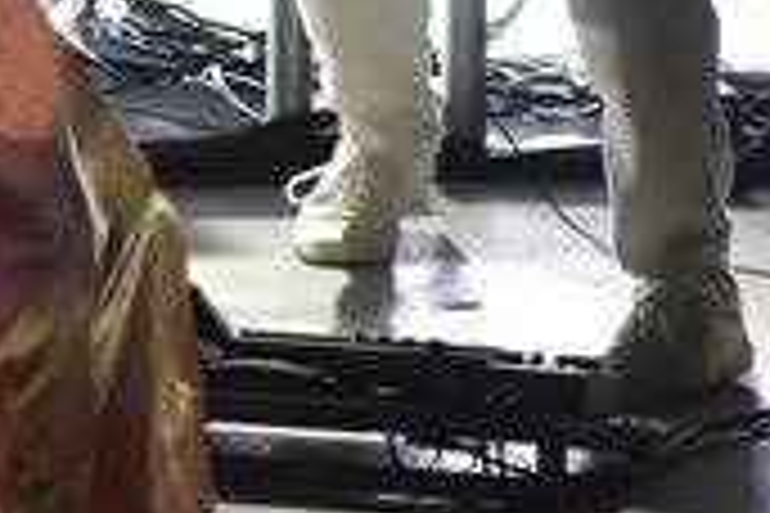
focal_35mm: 1225
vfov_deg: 1.1
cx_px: -811
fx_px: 26206
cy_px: -259
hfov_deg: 1.7
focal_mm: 175
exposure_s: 1/250
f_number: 5
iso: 900
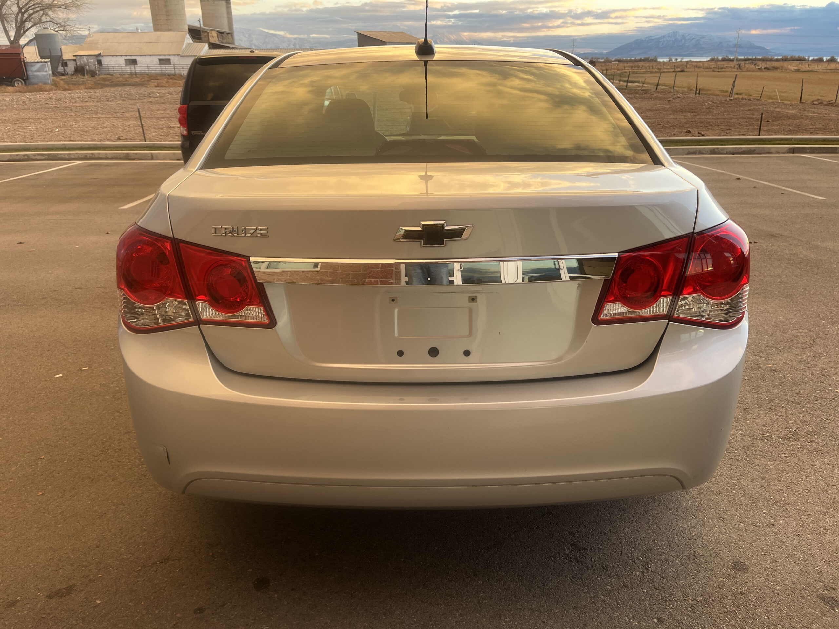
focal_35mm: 26
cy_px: 314
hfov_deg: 67.3
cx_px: 420
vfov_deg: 53.1
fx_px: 630
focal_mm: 5.1
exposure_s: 1/171
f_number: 1.6
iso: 40
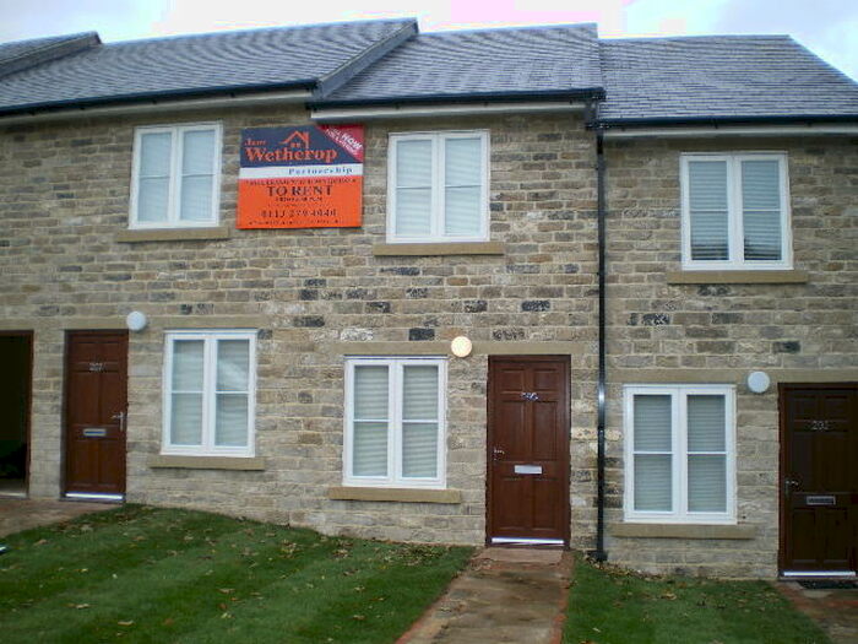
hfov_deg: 51.4
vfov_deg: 39.7
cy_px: 322
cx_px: 429
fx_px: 892
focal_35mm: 36
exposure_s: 1/200
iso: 64
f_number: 3.1
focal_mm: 6.3
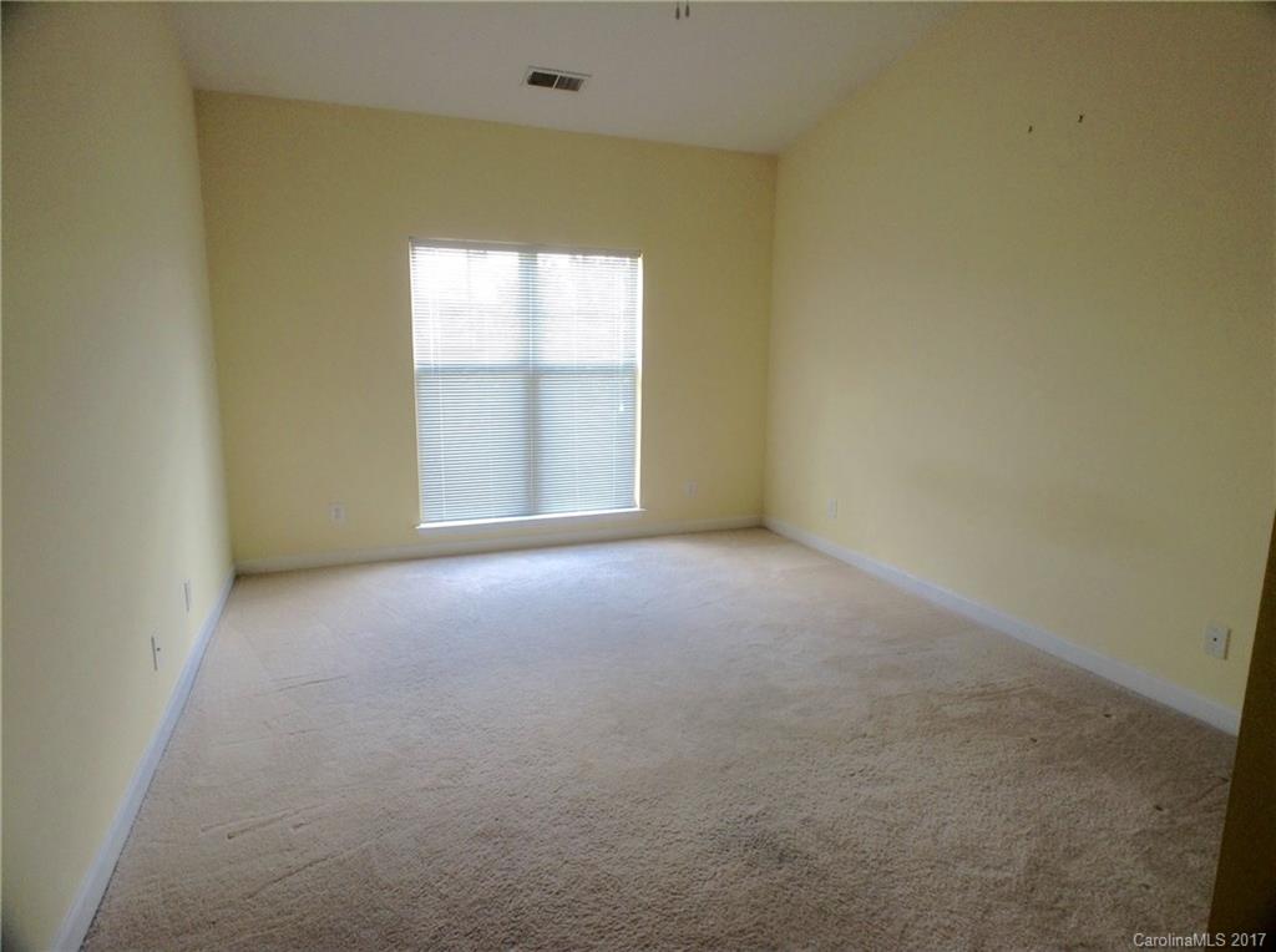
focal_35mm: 33
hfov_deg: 55.4
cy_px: 476
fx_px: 1214
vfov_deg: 42.8
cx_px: 638
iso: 25
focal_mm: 3.3
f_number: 2.4
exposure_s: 1/30
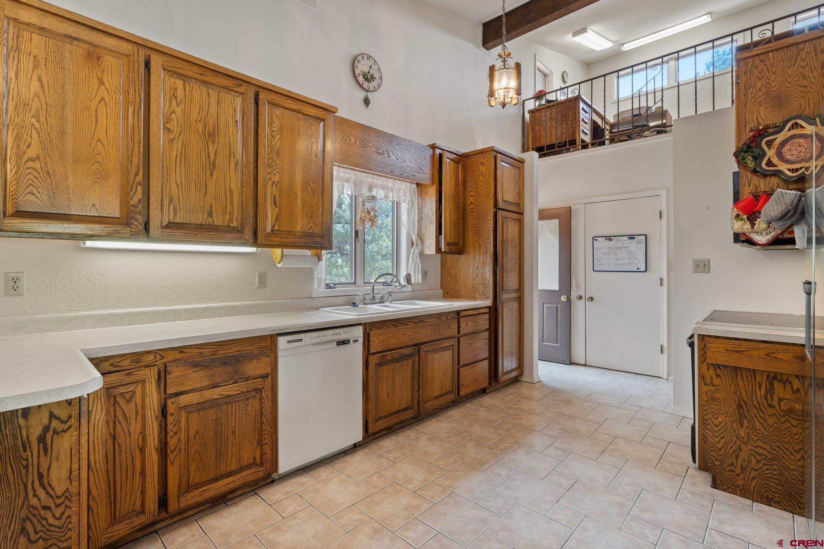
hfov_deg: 96.7
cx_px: 412
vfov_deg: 73.7
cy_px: 274
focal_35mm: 16
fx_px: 366
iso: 400
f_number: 8
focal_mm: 16
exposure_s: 1/3
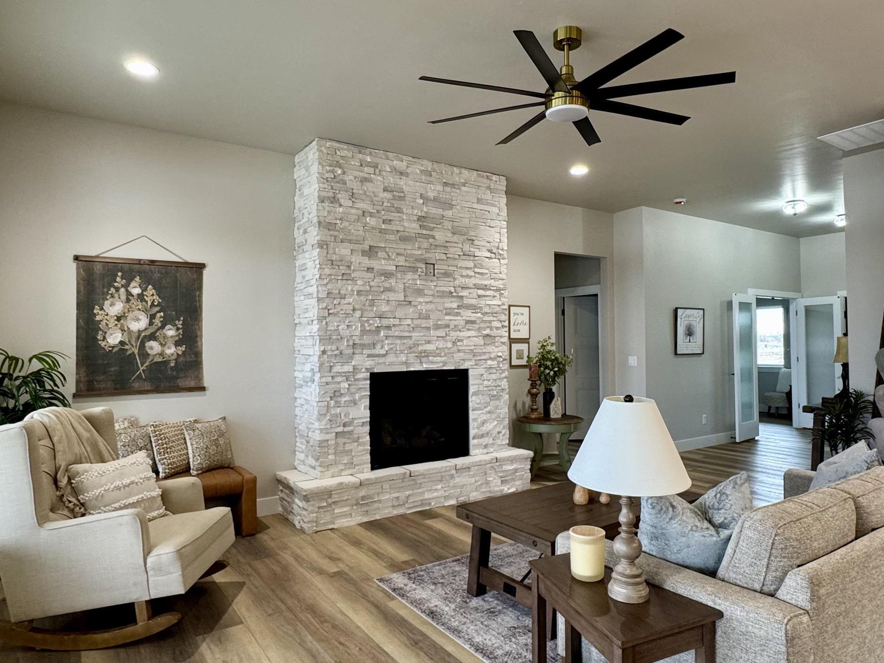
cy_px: 323
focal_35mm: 23
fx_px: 587
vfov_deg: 58.9
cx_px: 460
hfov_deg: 73.9
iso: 160
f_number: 2.2
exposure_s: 1/60
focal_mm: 2.22
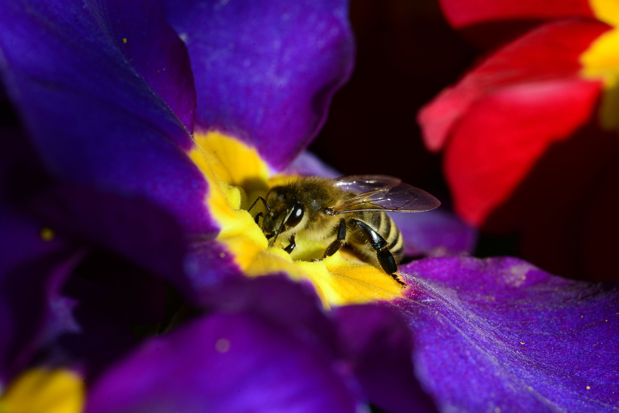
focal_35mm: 105
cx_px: 310
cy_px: 206
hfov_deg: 19.4
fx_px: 1806
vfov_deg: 13.1
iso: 1250
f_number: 18
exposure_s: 1/250
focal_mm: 105
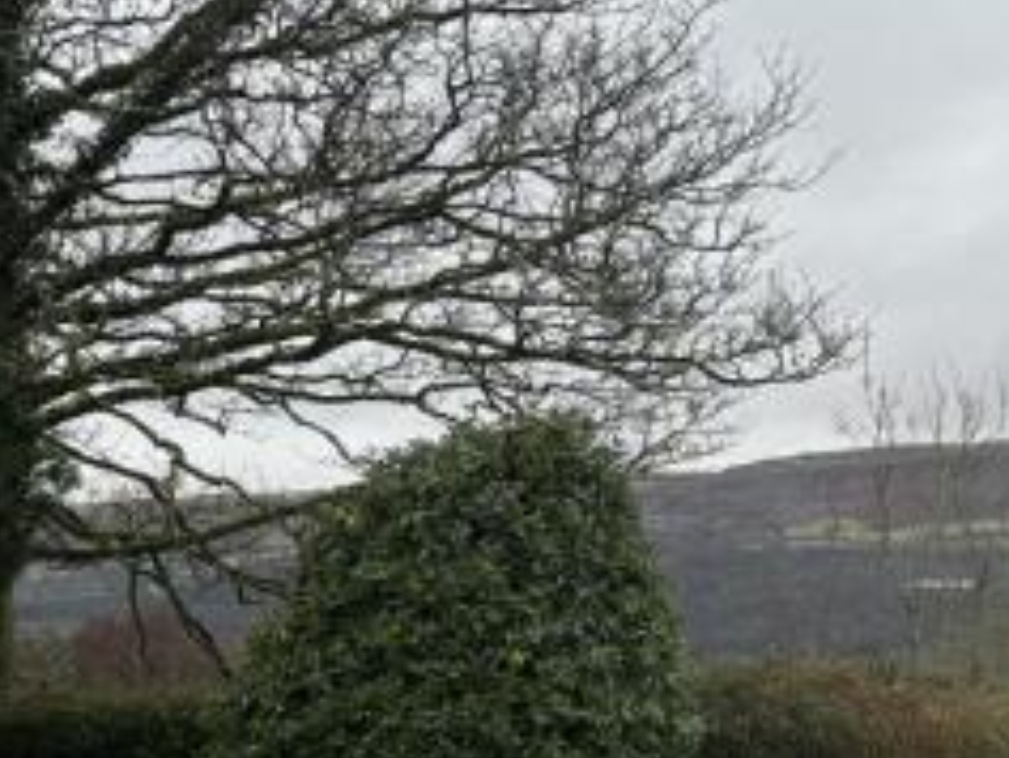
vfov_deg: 24.6
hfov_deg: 29.1
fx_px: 1721
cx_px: 1152
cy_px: 551
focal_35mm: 59
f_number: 1.78
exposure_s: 1/235
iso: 64
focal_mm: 6.86
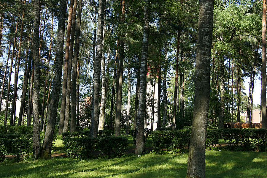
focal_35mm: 45
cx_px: 134
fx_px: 334
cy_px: 89
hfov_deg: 43.6
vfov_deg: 29.8
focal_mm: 30
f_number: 6.3
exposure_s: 1/250
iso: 200
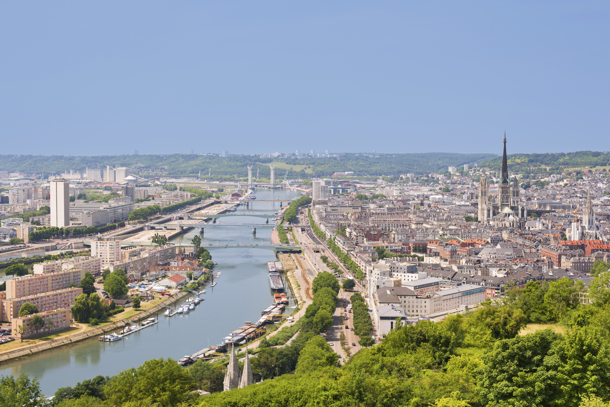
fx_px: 847
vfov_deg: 27.0
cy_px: 204
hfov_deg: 39.6
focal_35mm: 50
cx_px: 305
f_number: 5.6
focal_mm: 50
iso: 100
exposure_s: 1/160
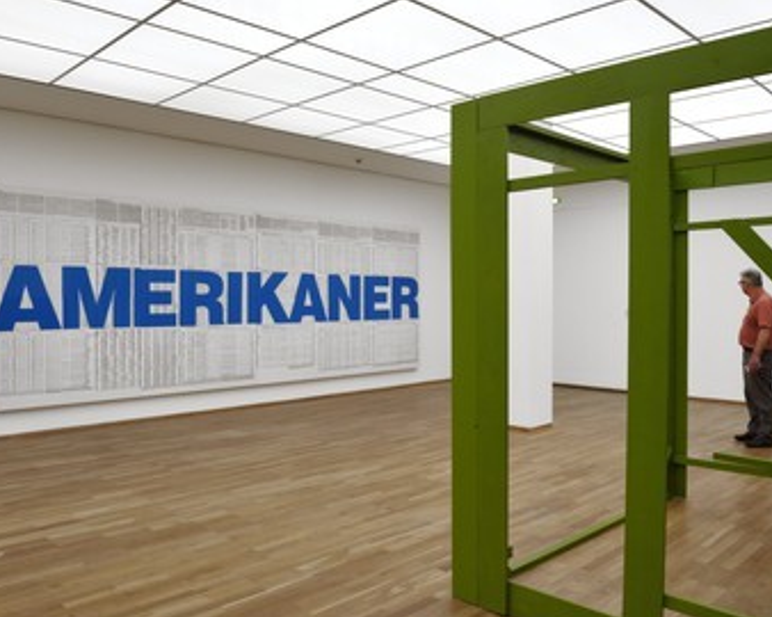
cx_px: 395
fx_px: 639
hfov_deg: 62.2
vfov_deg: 51.5
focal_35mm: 28
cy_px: 315
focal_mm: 24
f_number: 13
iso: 1600
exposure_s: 1/60
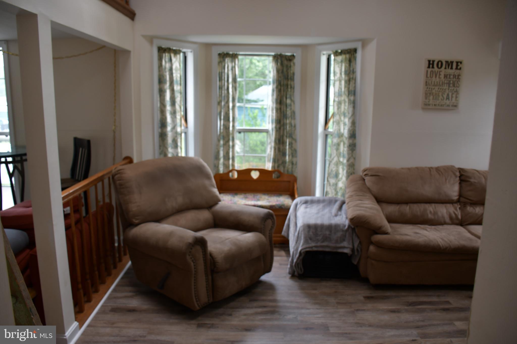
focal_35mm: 27
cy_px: 172
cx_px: 258
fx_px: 388
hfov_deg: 67.4
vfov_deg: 47.9
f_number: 3.5
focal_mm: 18
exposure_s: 1/160
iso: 400
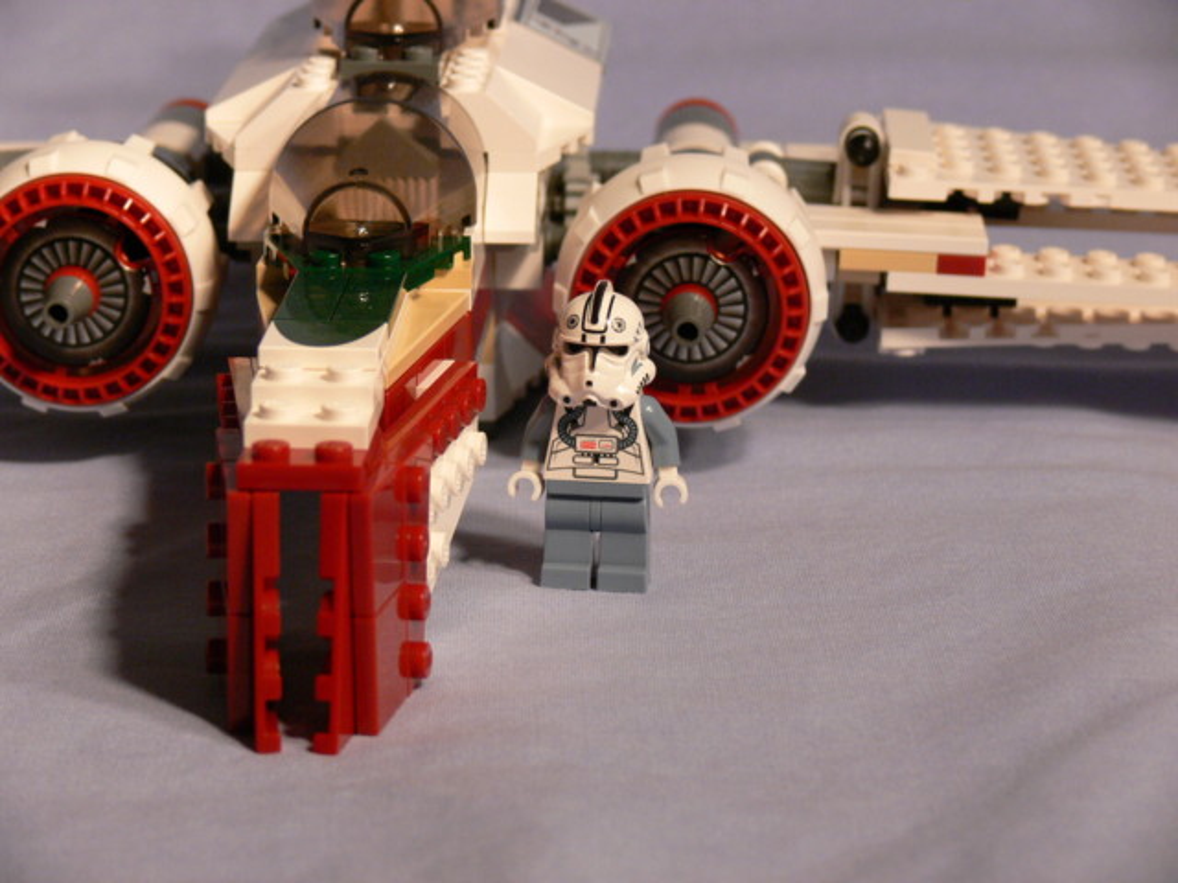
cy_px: 442
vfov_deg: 13.7
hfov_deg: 18.2
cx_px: 589
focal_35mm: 108
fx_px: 3675
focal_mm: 22.8
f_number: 4
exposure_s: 1/80
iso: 200
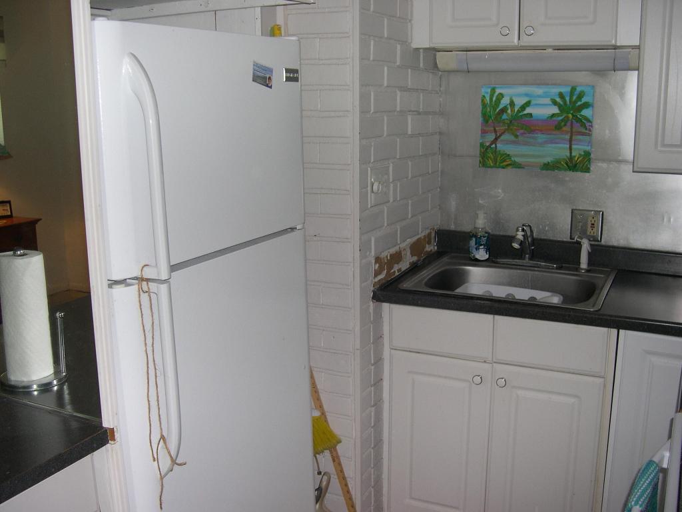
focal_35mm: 38
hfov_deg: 49.0
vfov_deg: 37.7
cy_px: 256
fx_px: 749
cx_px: 341
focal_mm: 8
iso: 100
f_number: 2.8
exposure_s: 1/60
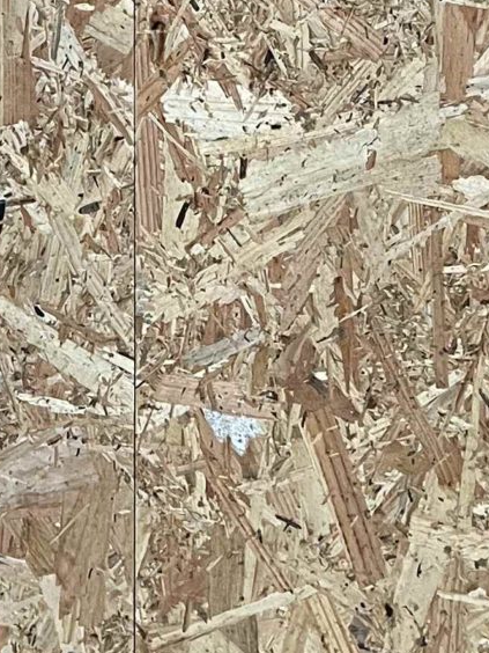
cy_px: -248
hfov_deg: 12.1
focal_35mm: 118
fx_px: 2223
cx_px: -201
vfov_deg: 15.7
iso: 125
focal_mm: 5.1
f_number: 1.6
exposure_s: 1/81
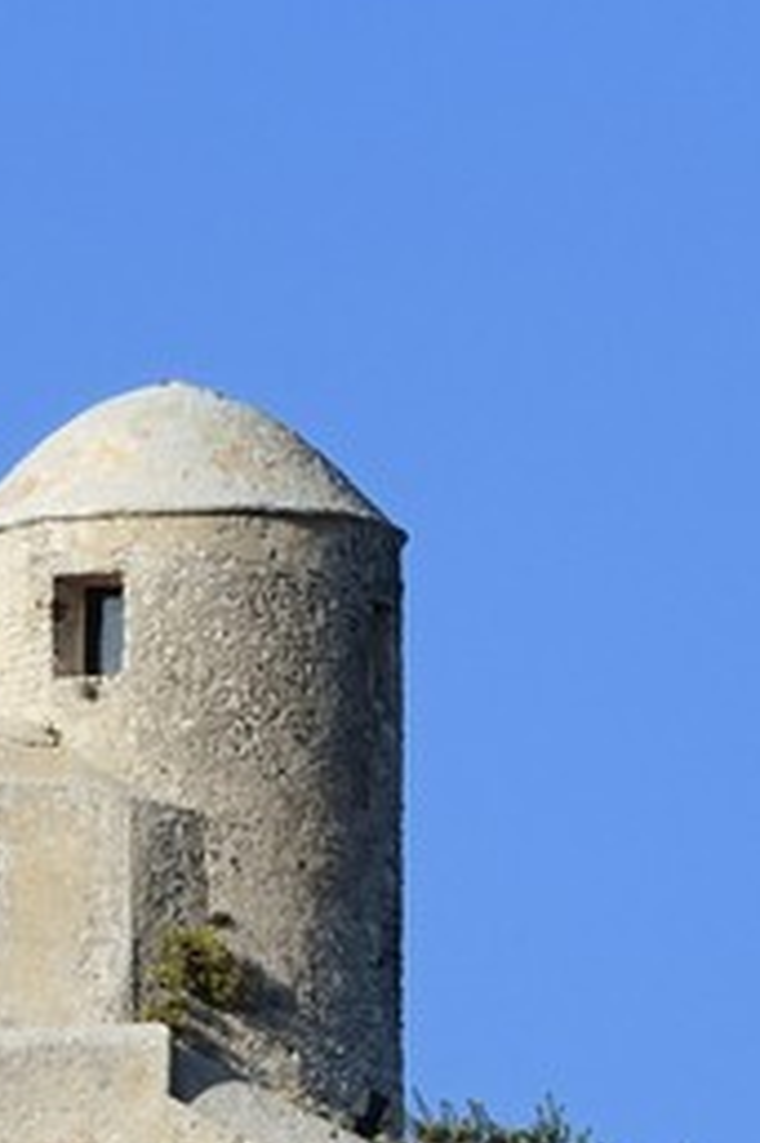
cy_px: 2735
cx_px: 444
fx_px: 39475
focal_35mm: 1245
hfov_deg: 1.1
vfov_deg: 1.7
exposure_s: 1/320
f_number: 11
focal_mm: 200
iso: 200
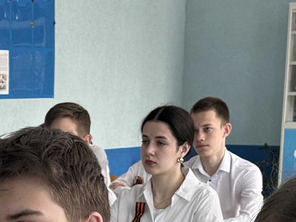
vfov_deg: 10.0
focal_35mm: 142
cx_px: -9
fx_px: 1214
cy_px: 358
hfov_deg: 13.7
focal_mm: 6.76
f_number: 1.78
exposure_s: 1/60
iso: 125
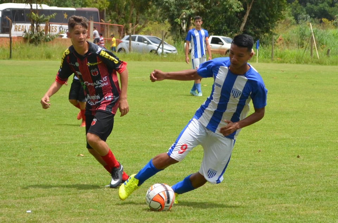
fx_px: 646
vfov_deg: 19.6
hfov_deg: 29.3
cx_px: 169
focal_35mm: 69
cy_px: 112
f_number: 7.1
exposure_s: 1/2000
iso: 400
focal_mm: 46
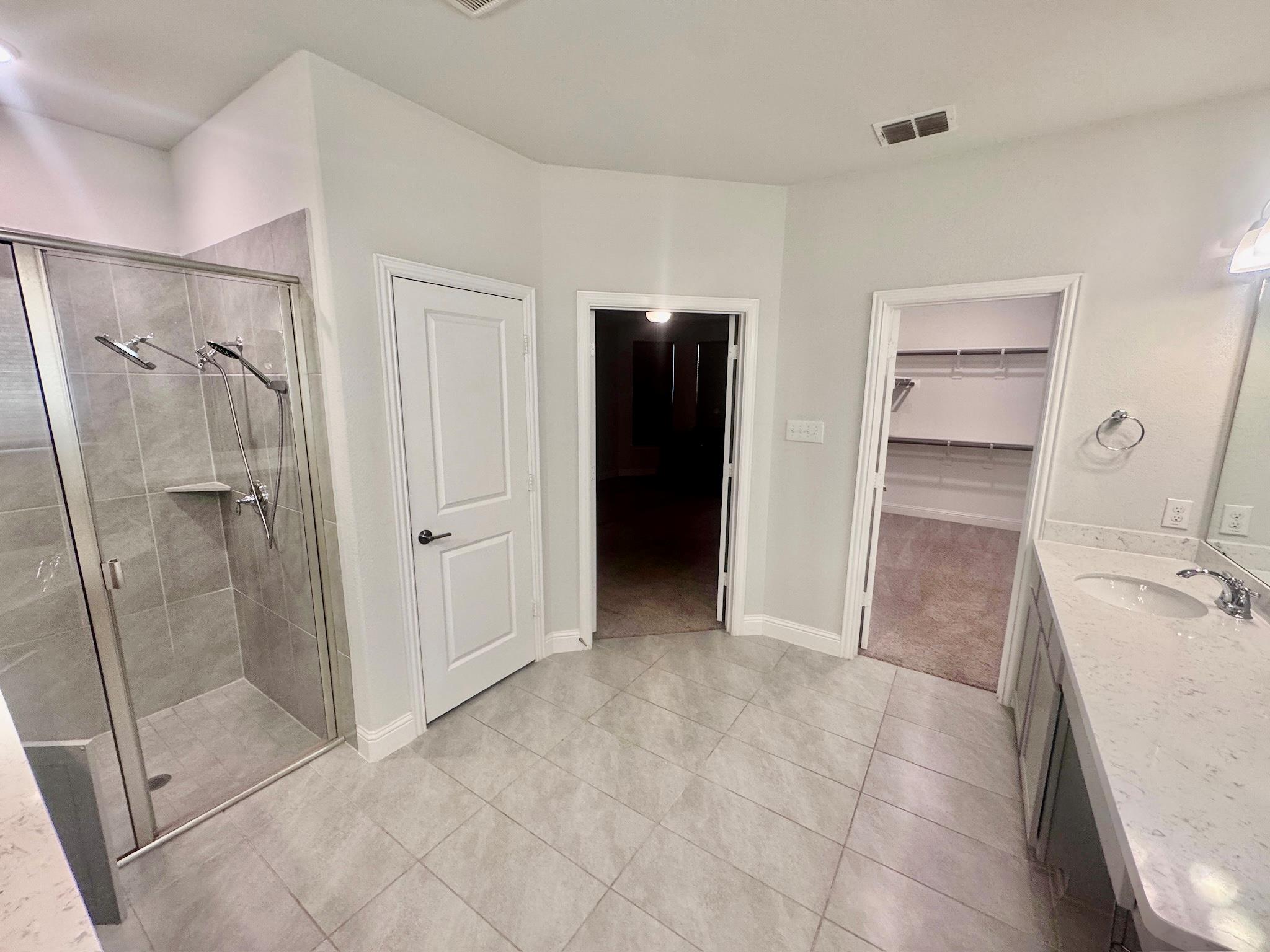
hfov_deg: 102.1
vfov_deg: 85.7
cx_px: 635
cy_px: 476
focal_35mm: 14
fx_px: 514
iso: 200
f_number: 2.2
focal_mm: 2.22
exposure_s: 1/60
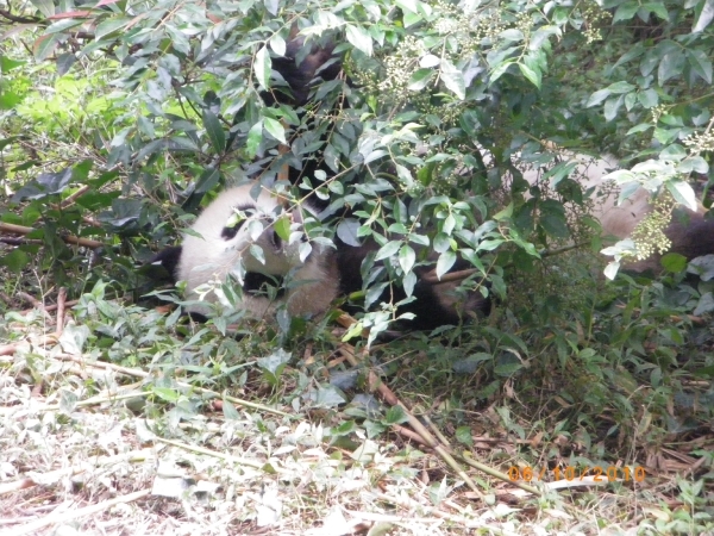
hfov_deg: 11.0
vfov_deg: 8.2
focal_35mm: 180
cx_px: 357
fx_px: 3713
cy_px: 268
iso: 800
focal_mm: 31.5
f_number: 5.6
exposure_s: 1/80
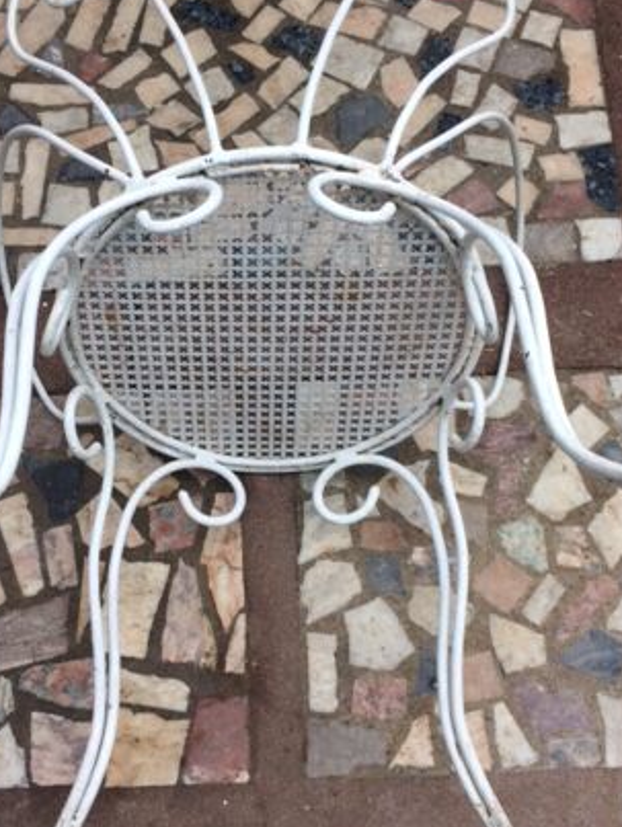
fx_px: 1100
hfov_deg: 31.5
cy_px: 433
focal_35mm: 46
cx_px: 267
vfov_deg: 41.2
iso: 32
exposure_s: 1/122
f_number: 2.2
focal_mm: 4.15
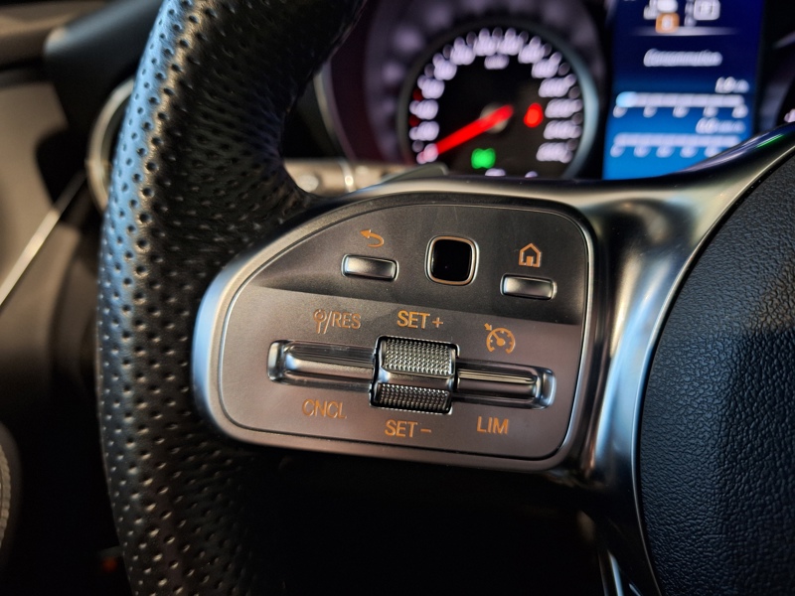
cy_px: 298
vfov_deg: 58.9
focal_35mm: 23
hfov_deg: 73.9
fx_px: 528
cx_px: 398
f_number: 1.8
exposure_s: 1/25
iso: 320
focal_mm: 5.54
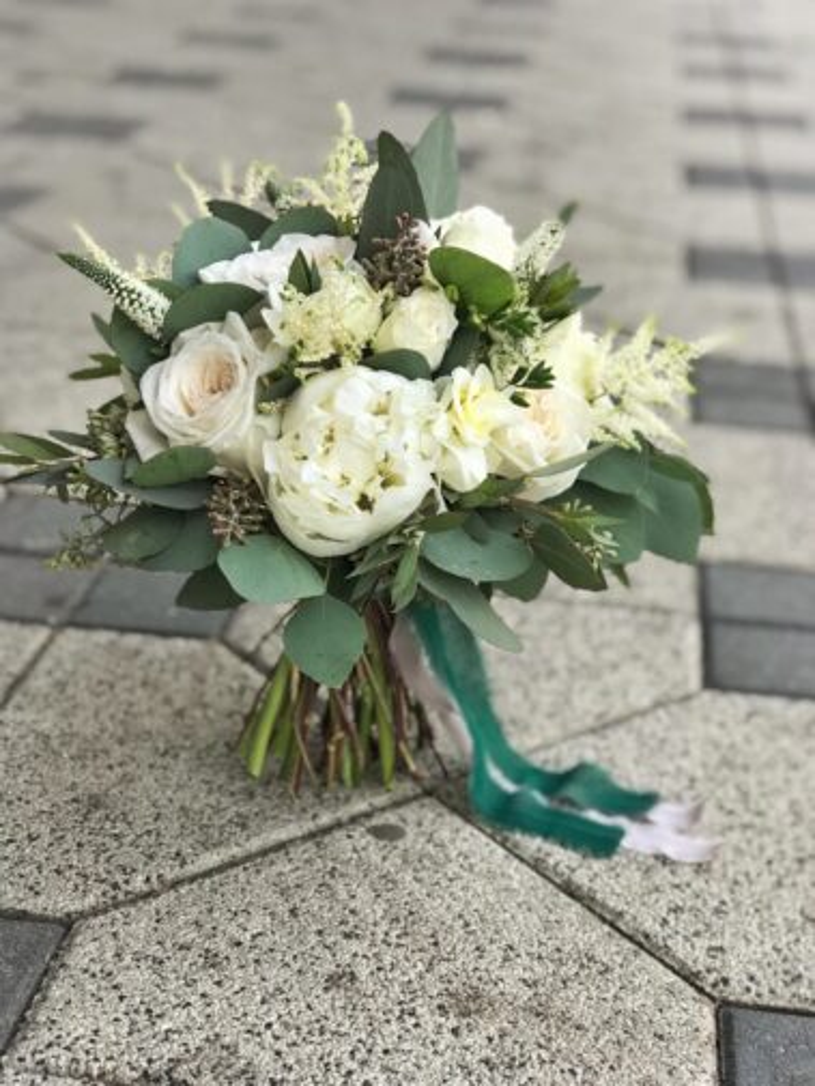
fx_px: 1789
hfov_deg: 25.7
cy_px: 543
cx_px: 408
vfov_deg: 33.8
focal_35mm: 57
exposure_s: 1/50
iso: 25
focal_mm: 6.6
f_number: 2.8
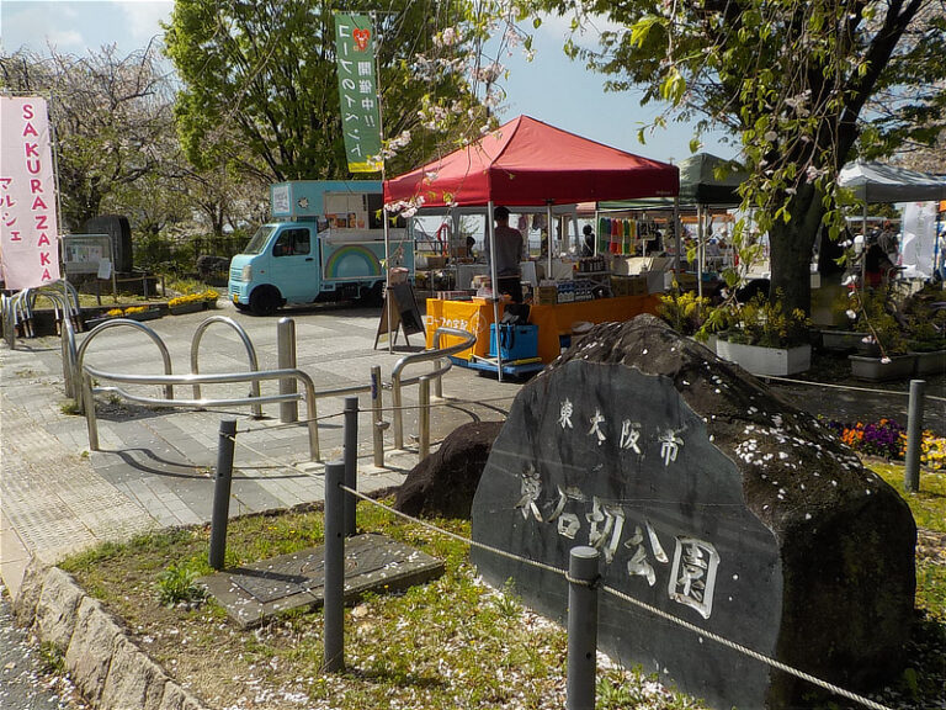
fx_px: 820
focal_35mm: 30
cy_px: 355
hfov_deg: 60.0
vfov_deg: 46.8
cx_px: 473
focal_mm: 4.1
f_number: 3.3
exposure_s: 1/1600
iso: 125
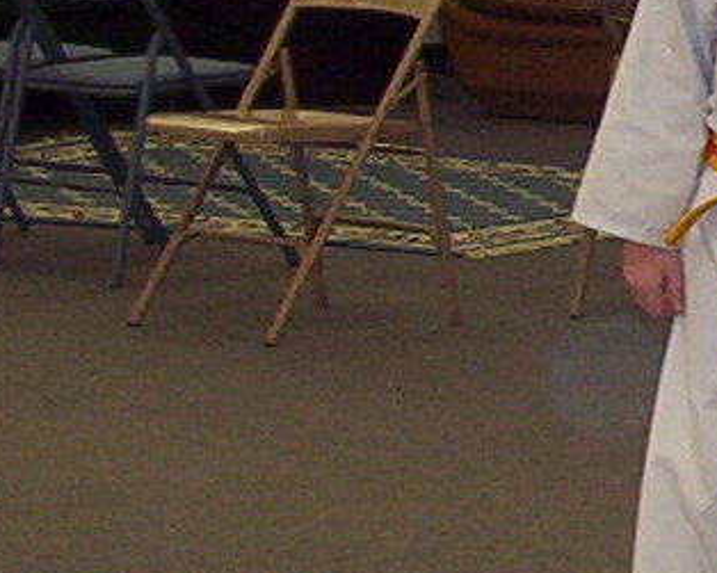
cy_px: -50
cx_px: 1592
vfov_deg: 4.6
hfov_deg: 5.6
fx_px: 7128
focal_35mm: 336
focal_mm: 8.74
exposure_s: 1/80.5
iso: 140
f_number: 3.26
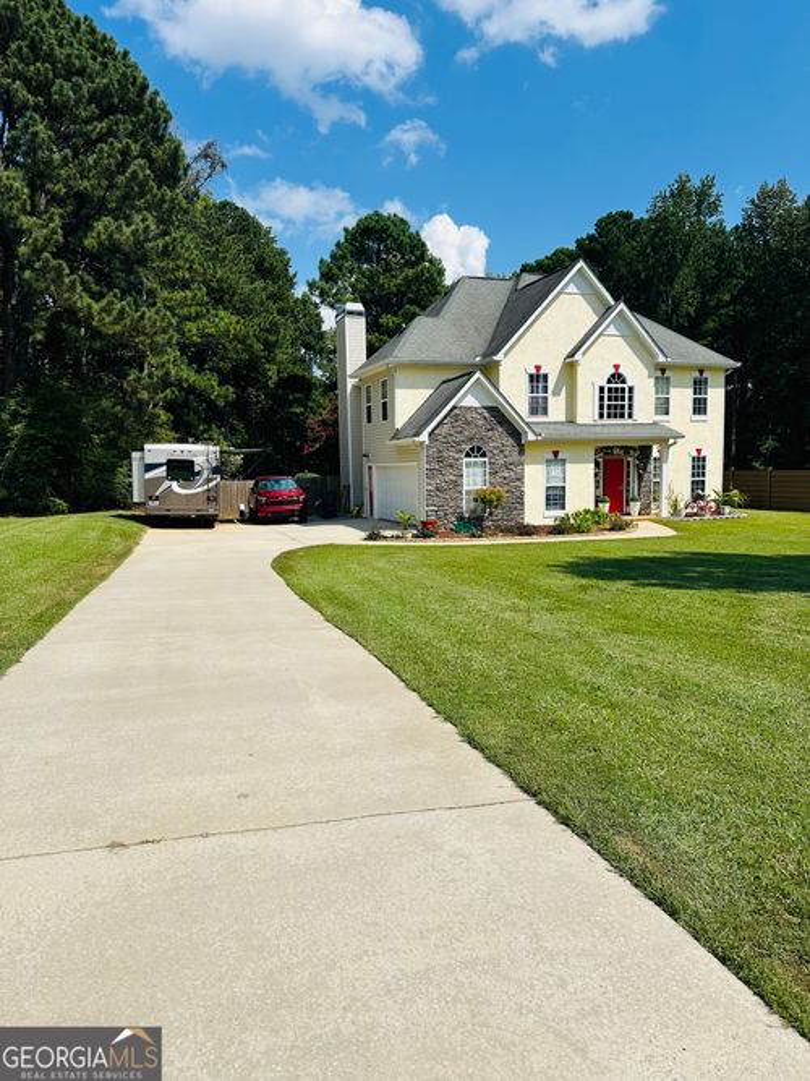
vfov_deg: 71.6
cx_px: 405
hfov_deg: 56.8
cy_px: 540
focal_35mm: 24
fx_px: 749
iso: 80
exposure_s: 1/7576
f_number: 1.78
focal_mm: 6.86
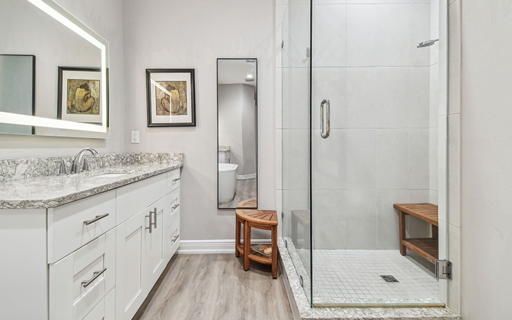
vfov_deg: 71.1
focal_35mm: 16
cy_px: 147
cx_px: 253
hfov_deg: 97.8
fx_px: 223
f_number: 7.1
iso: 100
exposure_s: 1/4
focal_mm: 10
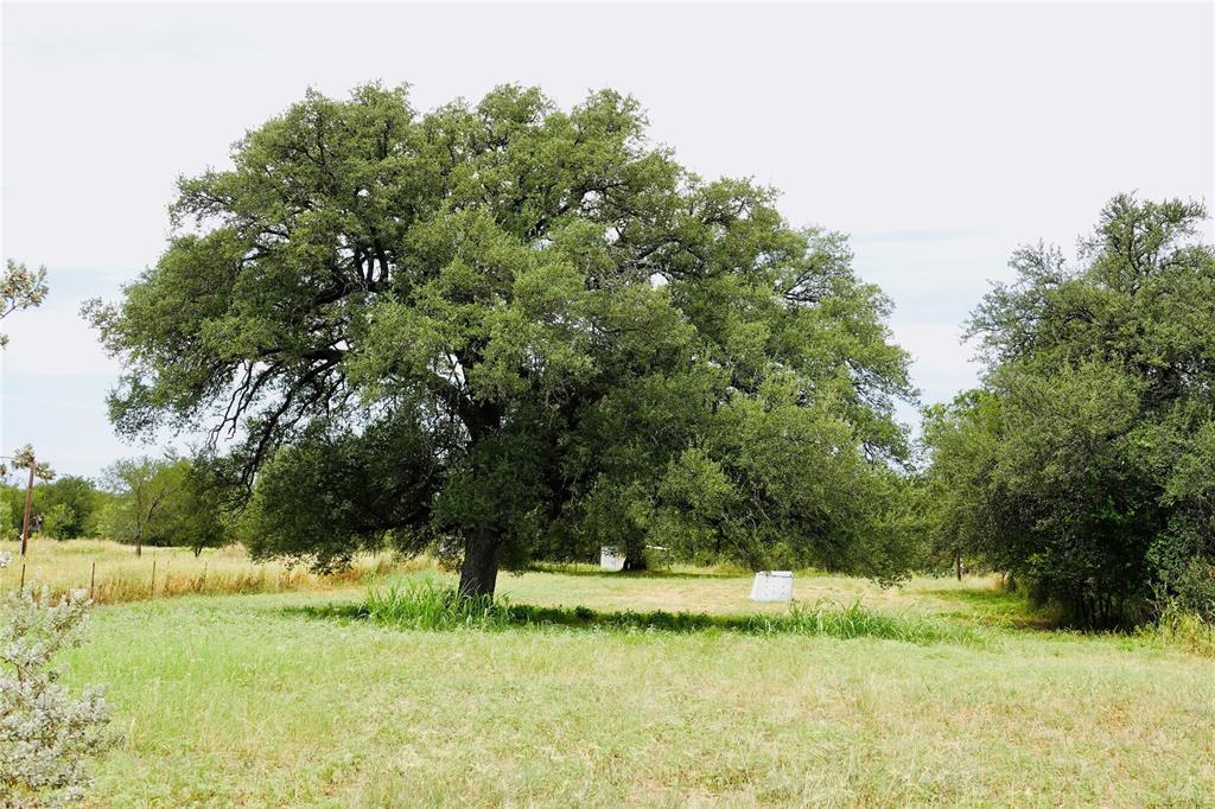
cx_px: 608
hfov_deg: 60.3
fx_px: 1046
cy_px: 404
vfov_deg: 42.3
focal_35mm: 31
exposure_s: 1/400
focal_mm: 11.26
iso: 100
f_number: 4
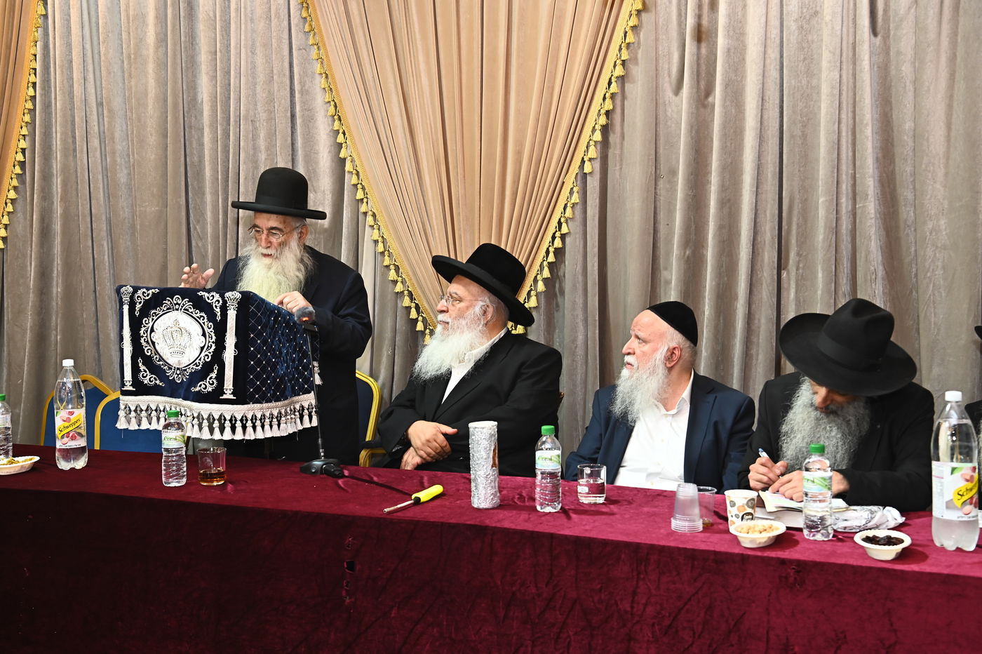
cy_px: 327
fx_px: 1309
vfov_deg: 28.0
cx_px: 491
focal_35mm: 48
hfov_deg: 41.1
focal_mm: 48
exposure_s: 1/160
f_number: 6.3
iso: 1250
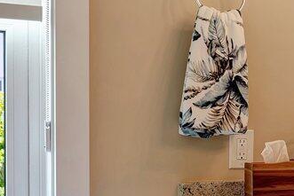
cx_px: 448
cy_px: 165
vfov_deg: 13.7
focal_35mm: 99
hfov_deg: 18.2
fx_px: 809
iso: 100
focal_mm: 16
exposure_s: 1/6
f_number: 5.6
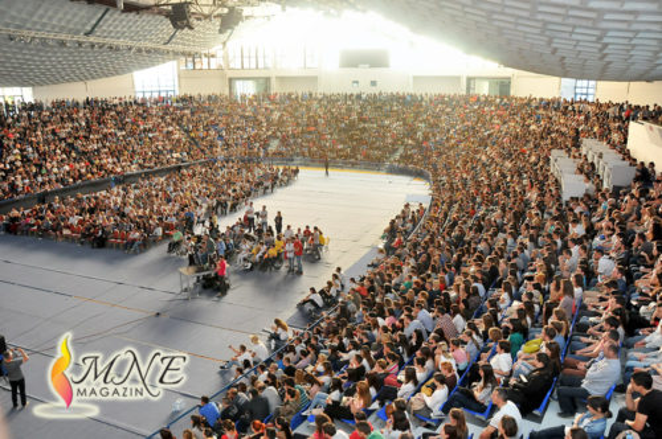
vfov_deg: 47.8
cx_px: 331
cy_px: 220
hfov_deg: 67.4
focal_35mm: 27
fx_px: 496
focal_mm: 18
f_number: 5.6
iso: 1250
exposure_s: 1/60
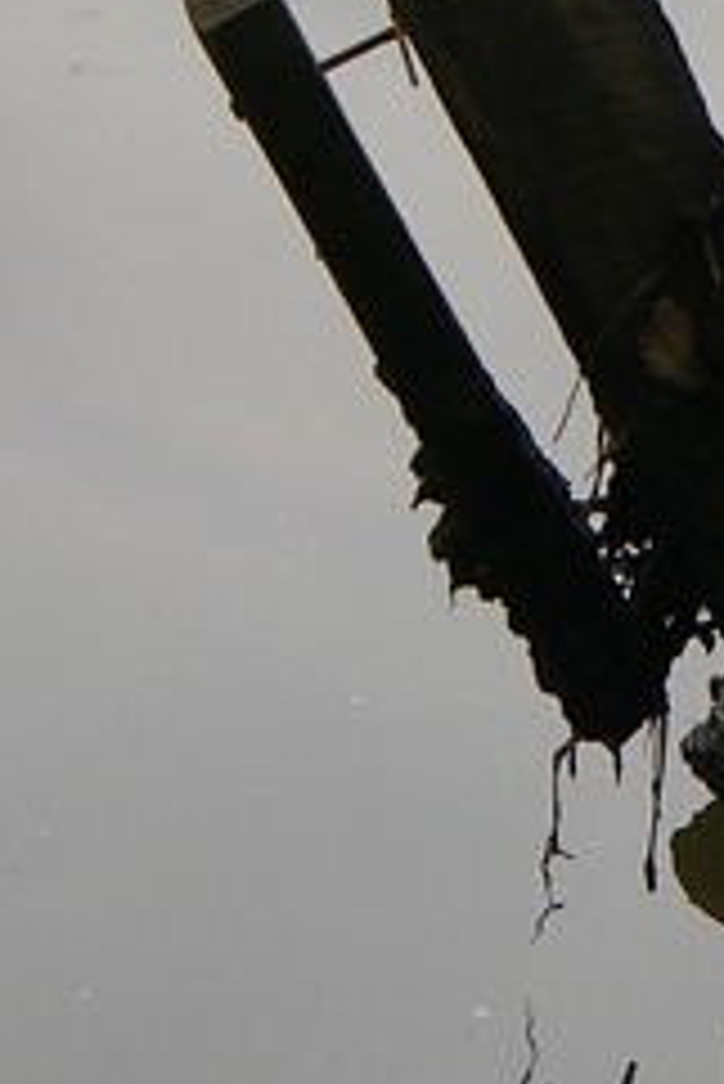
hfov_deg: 8.1
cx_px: 742
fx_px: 5060
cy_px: 927
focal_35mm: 168
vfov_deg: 12.2
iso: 80
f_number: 7.6
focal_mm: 7
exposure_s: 1/250
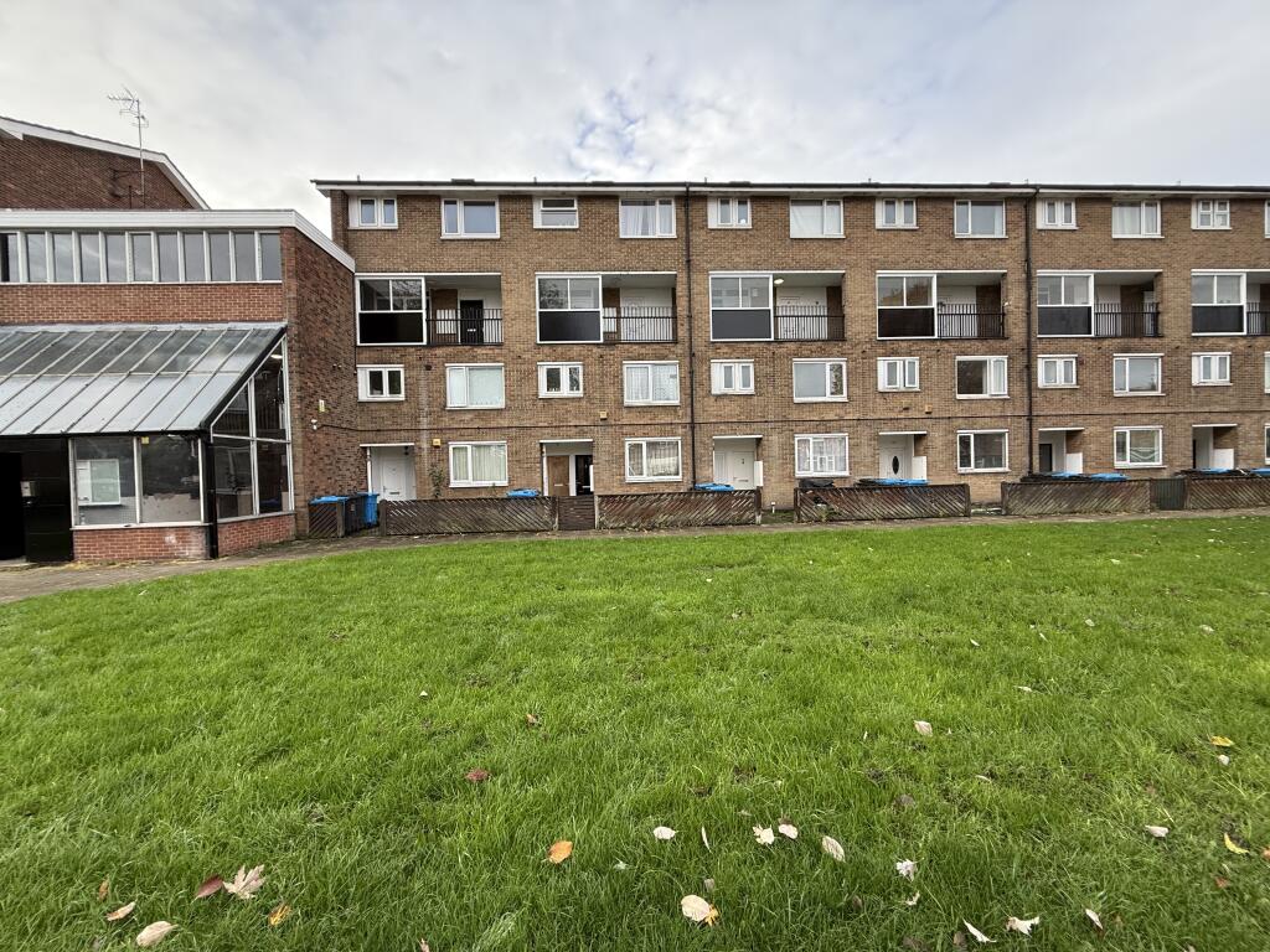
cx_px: 635
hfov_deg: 102.1
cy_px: 476
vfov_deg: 85.7
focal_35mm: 14
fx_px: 514
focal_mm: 2.22
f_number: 2.2
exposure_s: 1/134
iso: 50
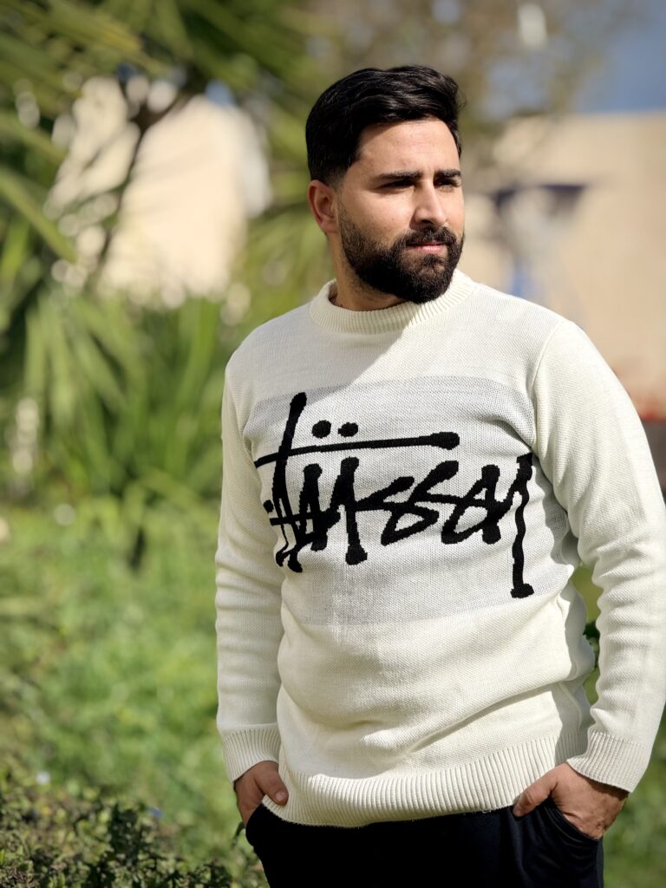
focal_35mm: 120
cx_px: 333
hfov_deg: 12.3
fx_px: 3078
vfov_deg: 16.4
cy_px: 444
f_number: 2.8
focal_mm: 15.66
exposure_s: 1/3344
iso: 64
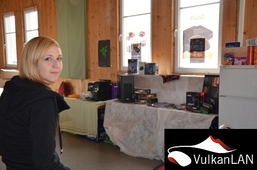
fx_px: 321
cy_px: 85
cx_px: 128
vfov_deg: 29.7
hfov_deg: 43.7
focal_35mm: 45
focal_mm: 30
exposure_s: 1/125
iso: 250
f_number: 4.2
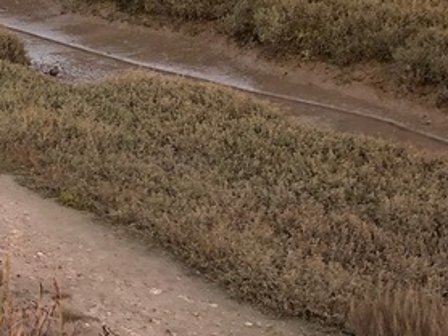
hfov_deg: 17.5
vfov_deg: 14.1
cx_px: -189
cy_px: -11
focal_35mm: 103
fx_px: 1334
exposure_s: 1/120
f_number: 1.8
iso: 25
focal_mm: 3.99
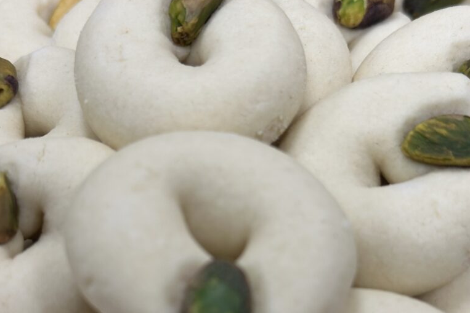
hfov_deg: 30.1
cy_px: 239
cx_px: 234
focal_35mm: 67
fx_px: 875
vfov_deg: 20.1
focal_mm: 6.86
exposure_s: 1/60
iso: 50
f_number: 1.78
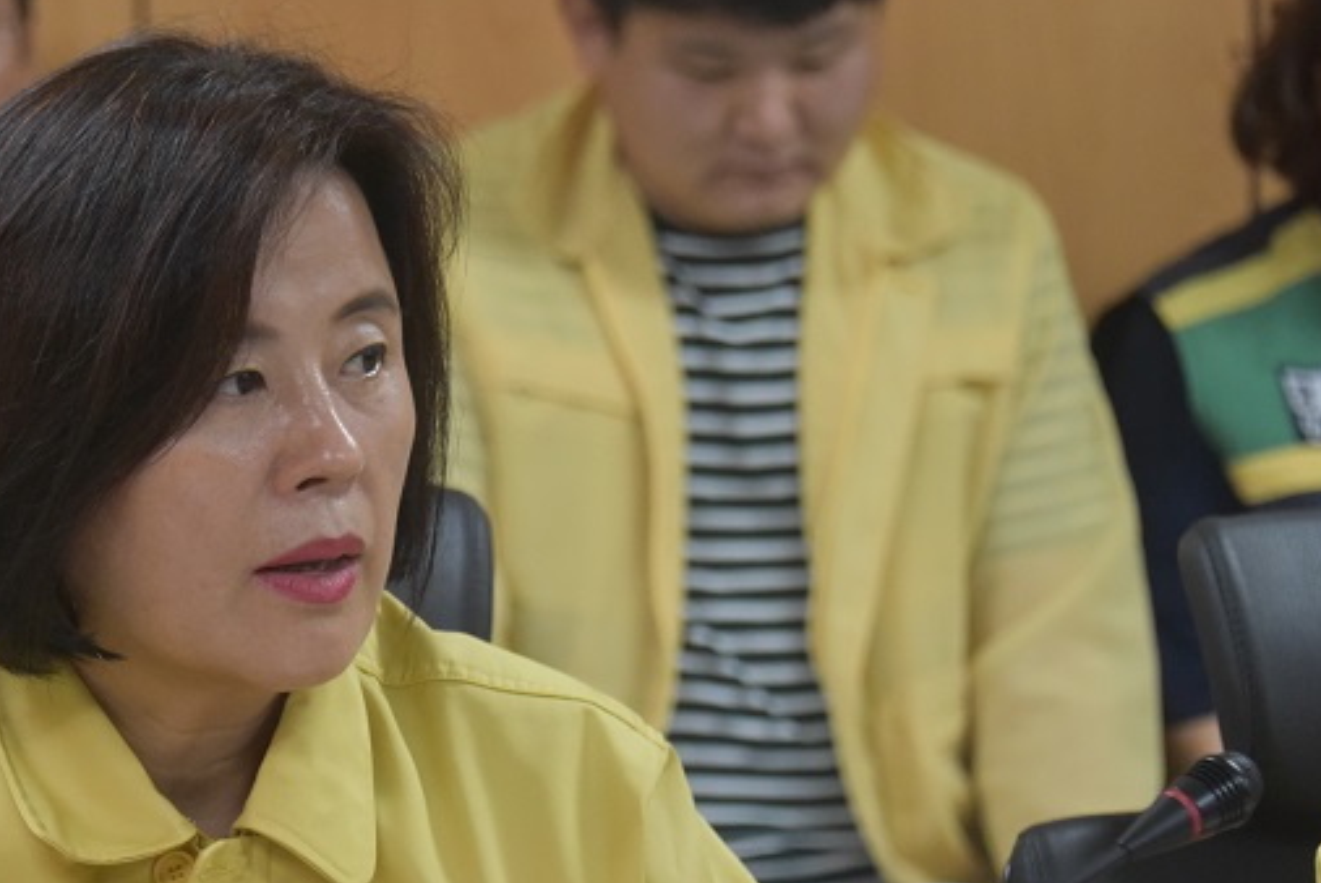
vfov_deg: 5.7
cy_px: 584
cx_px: 144
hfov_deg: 8.5
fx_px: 8848
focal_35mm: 241
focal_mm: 122
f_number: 5.6
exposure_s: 1/125
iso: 3600
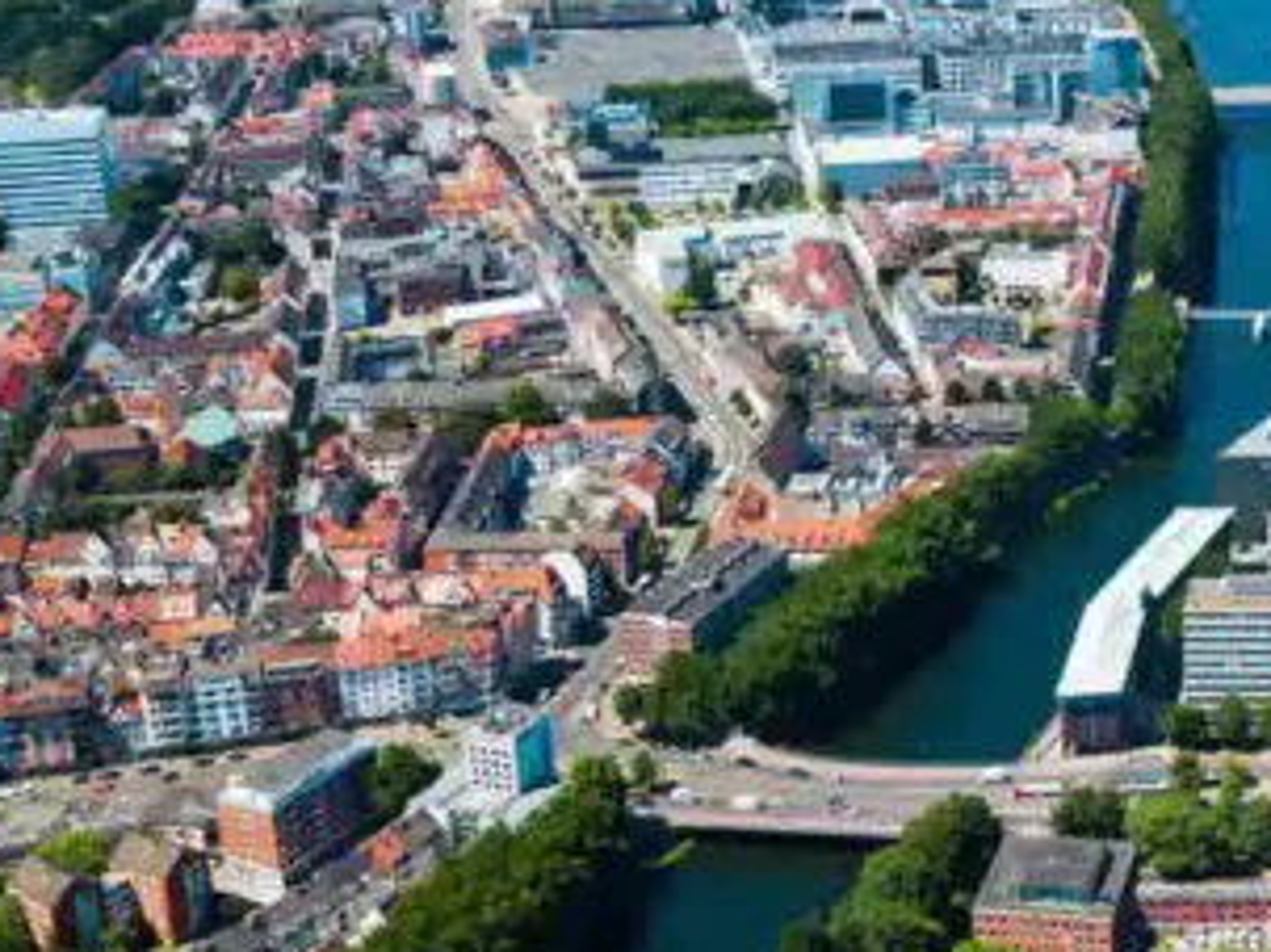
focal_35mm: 66
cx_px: 1351
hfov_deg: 27.3
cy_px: 168
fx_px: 2422
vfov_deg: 21.9
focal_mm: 4.7
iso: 100
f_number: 2.2
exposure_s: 1/1250
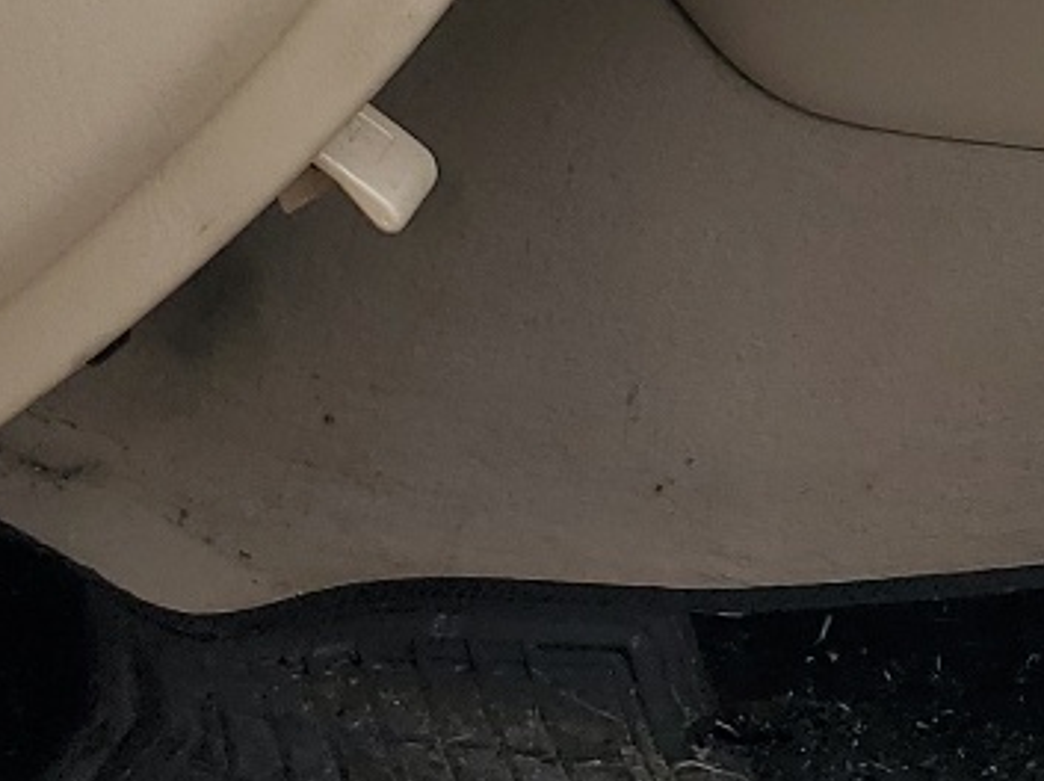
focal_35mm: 118
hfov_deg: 14.4
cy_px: -473
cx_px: 1952
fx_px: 3555
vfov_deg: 11.8
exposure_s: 1/1111
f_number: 1.5
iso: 50
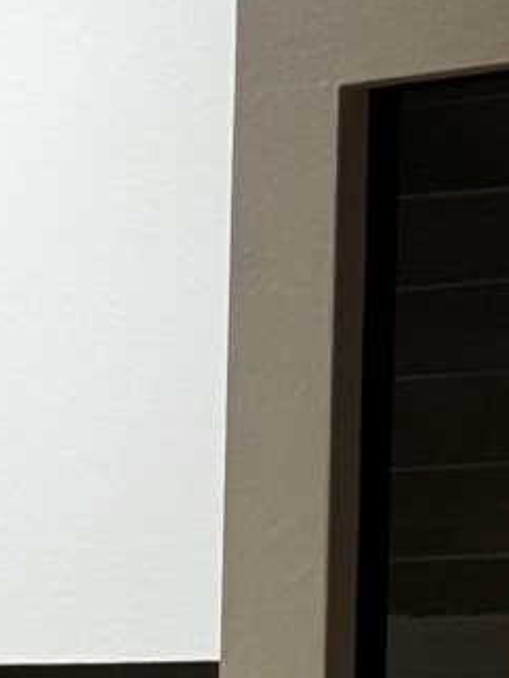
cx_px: -581
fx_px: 5600
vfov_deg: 6.8
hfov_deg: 5.1
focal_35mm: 286
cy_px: 969
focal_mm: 6.76
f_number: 1.78
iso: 64
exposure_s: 1/100
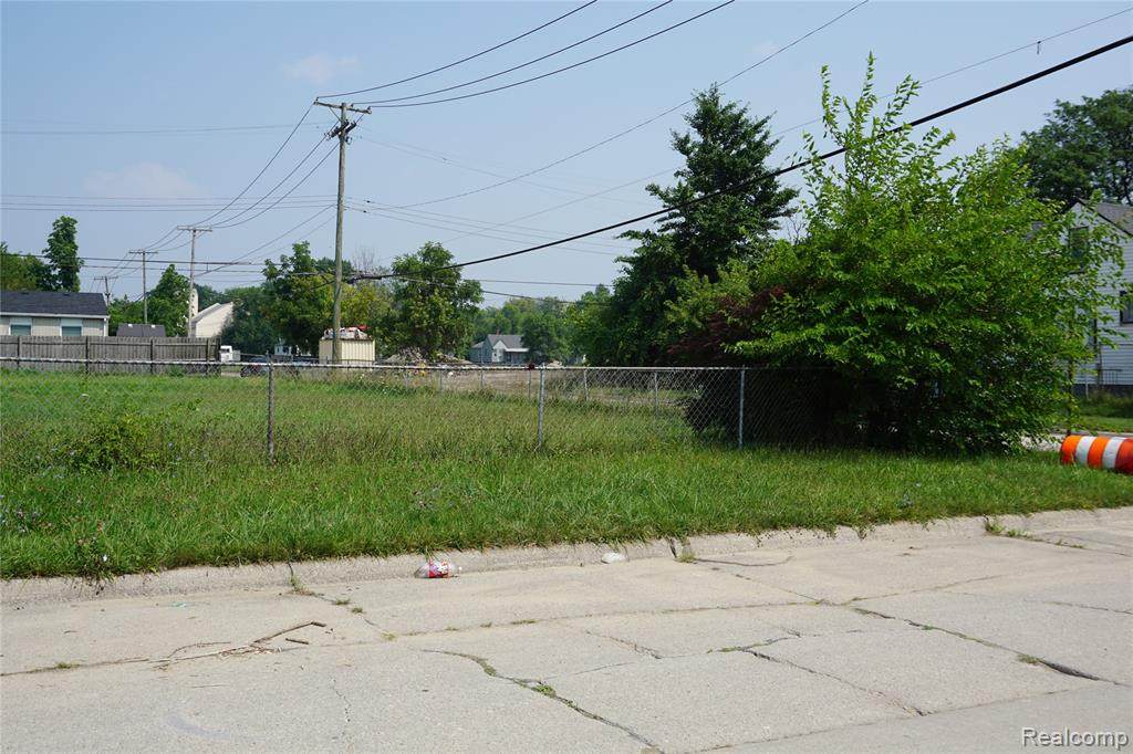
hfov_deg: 55.1
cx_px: 566
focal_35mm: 34
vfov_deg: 38.3
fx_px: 1085
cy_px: 377
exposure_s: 1/160
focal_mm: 23
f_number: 11
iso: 100
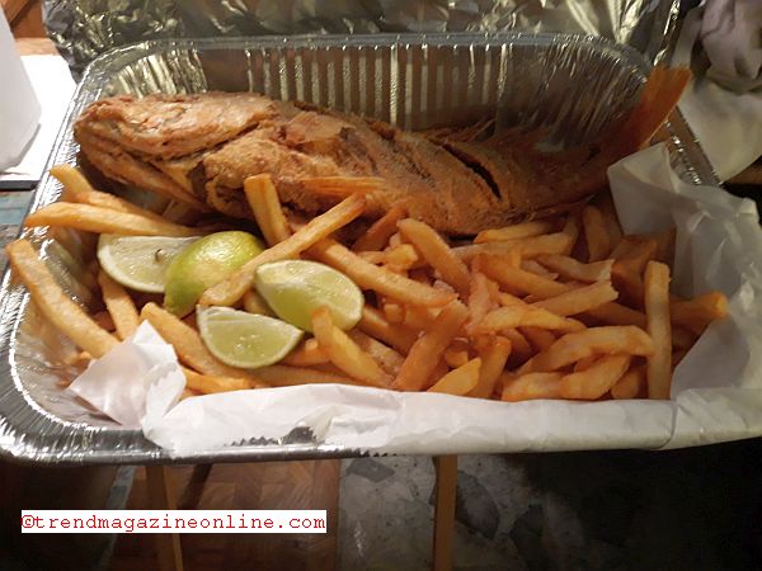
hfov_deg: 63.4
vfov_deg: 49.7
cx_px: 381
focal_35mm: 28
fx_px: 616
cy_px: 286
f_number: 1.7
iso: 250
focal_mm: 3.7
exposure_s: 1/24
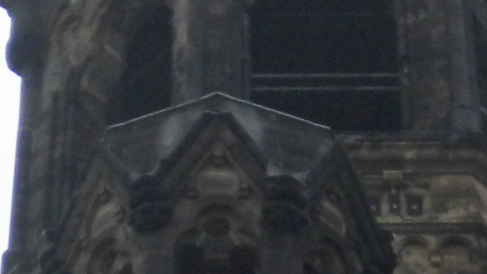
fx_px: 3060
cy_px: 453
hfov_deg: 9.1
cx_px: 310
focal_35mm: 237
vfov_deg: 5.1
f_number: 3.5
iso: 282
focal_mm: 7.4
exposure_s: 1/473
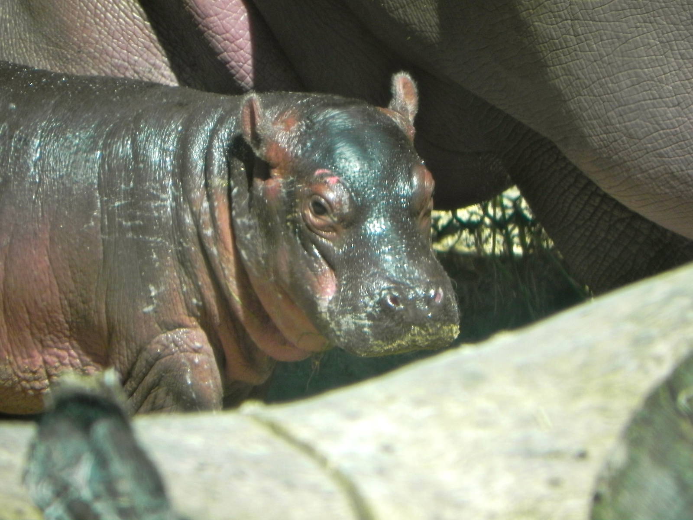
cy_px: 260
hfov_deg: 2.9
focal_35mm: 678
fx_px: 13573
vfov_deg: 2.2
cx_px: 346
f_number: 5.6
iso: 160
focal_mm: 120
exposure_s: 1/260
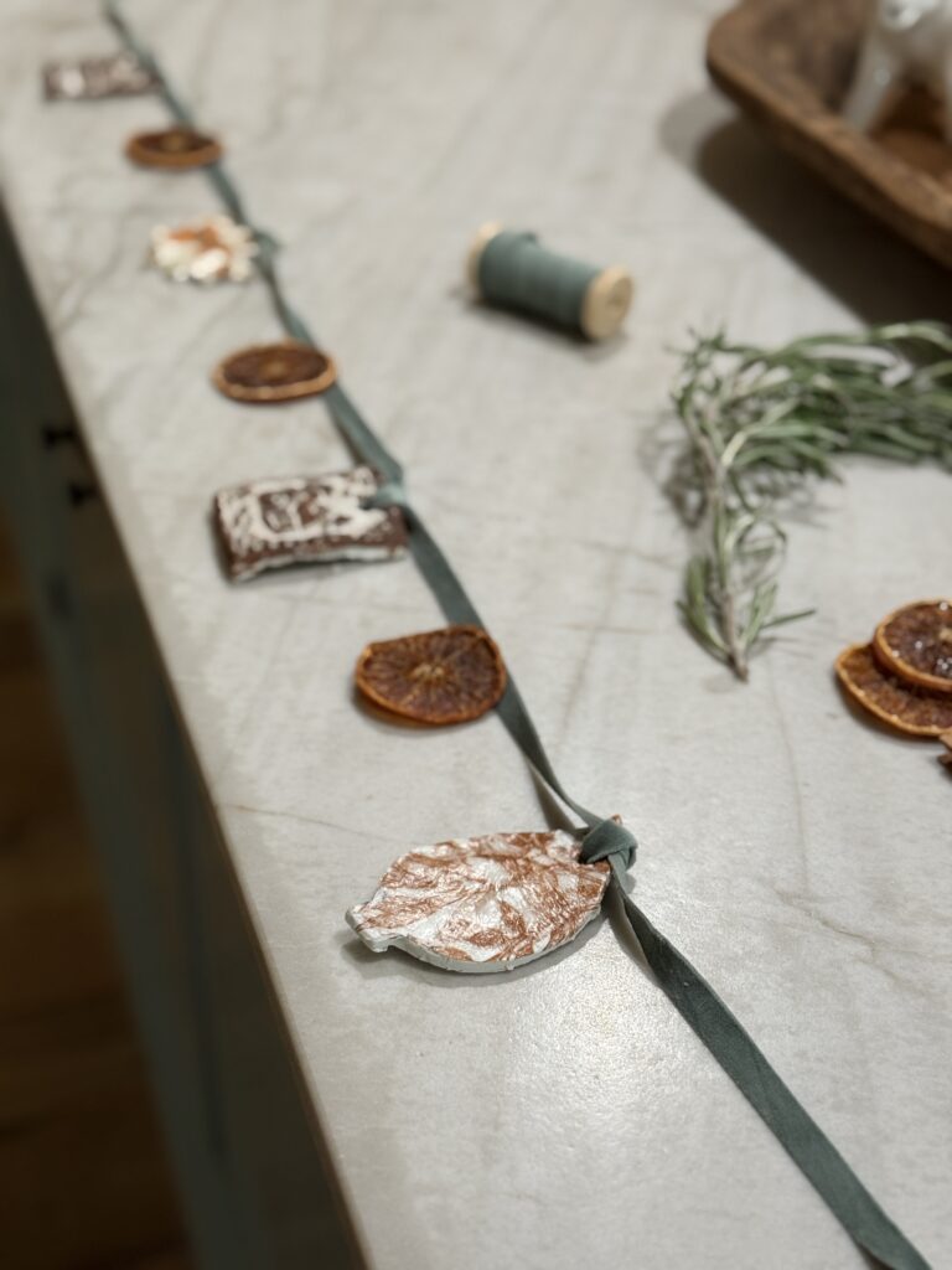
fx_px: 1760
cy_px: 635
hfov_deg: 30.3
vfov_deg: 39.7
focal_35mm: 48
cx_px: 476
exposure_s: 1/40
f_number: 1.78
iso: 250
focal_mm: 6.76
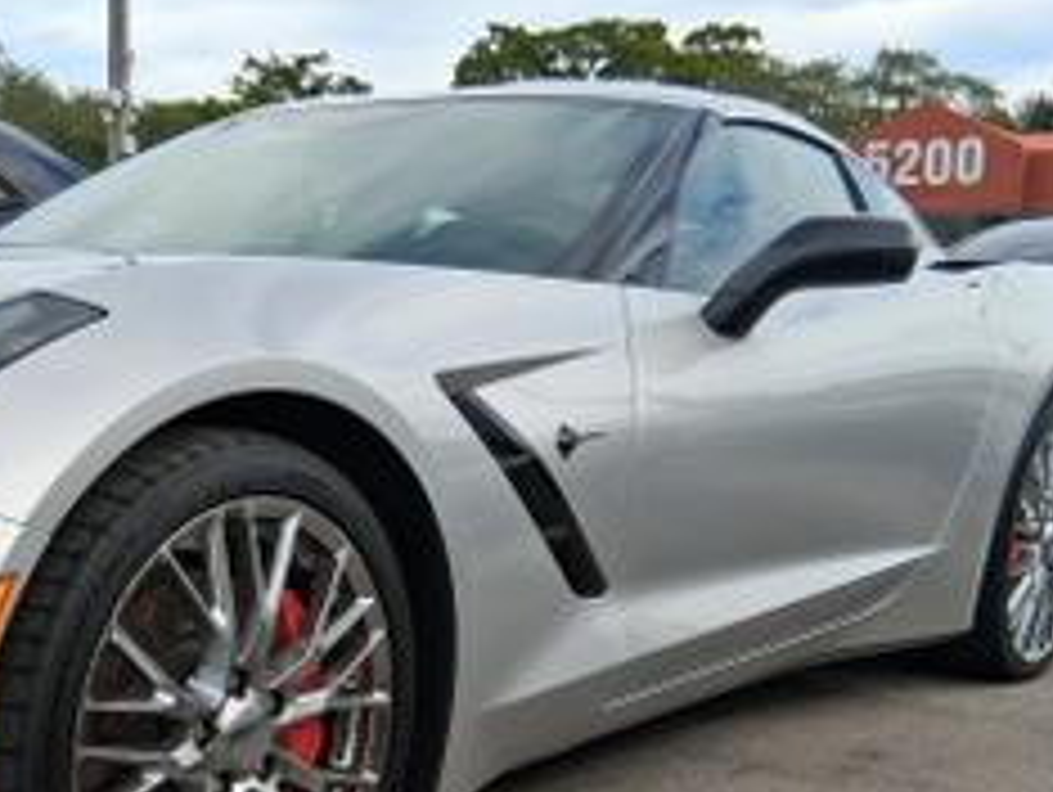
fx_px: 1705
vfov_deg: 25.3
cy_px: 720
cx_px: 284
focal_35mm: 56
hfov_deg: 33.7
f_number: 1.8
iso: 25
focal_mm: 3.98
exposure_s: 1/449
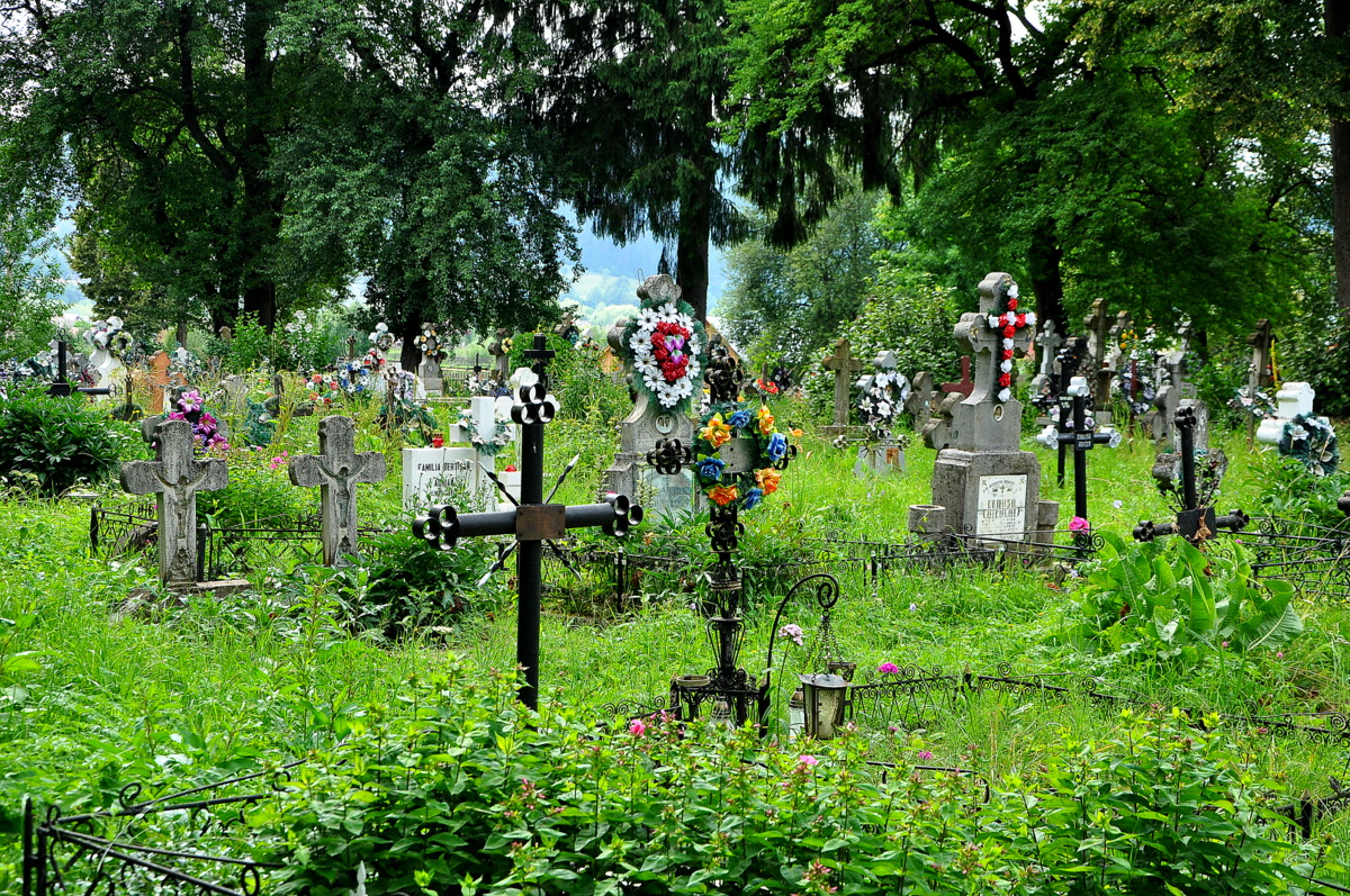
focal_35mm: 63
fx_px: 2360
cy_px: 448
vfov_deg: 21.5
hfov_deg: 31.9
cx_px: 675
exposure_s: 1/200
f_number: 7.1
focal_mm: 42
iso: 400
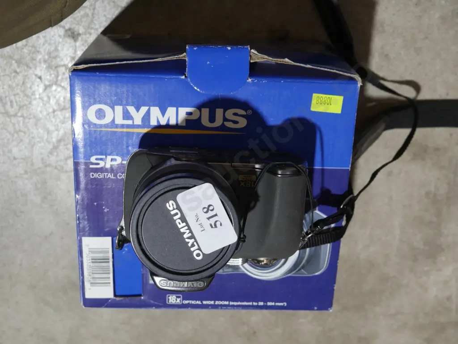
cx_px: 229
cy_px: 172
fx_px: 609
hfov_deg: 41.2
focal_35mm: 46
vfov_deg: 31.5
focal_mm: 23
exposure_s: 1/60
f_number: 5.1
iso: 500
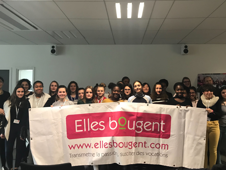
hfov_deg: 58.3
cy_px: 82
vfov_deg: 45.4
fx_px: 202
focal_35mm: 31
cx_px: 120
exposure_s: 1/17
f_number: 1.8
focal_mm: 3.99
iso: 80
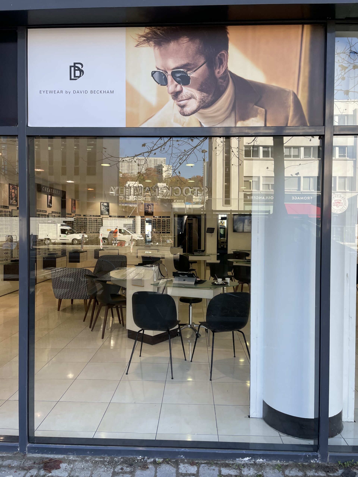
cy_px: 238
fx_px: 359
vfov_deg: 67.3
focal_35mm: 26
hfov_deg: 53.1
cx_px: 179
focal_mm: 4.2
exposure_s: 1/359
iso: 32
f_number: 1.6
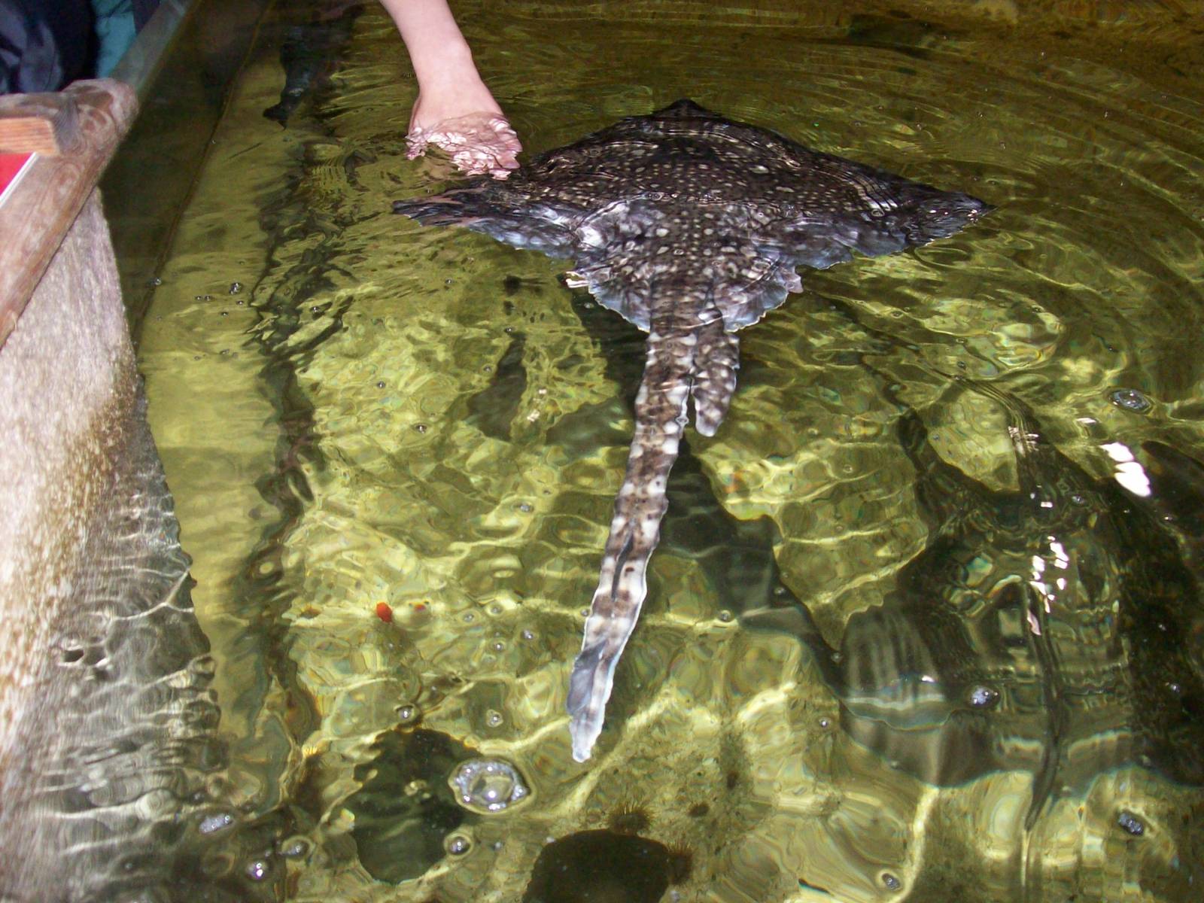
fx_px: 1252
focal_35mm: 36
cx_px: 602
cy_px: 452
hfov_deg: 51.4
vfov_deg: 39.7
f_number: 2.7
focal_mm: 6
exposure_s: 1/64
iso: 200
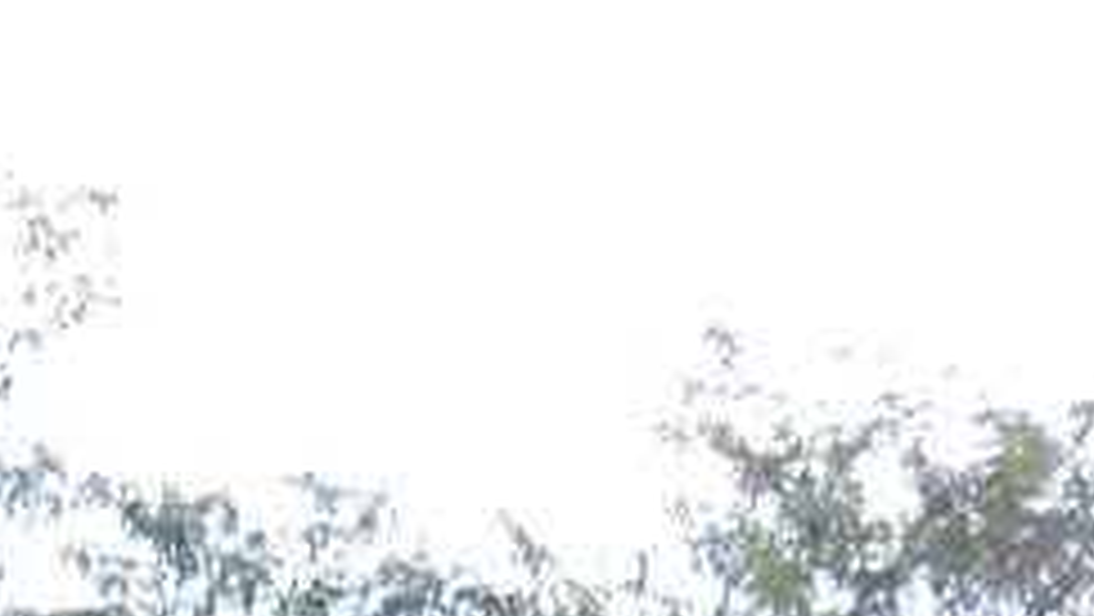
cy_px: 2451
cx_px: -23
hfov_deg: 11.9
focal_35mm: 179
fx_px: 5195
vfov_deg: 5.8
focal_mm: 4.5
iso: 125
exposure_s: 1/320
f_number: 3.1
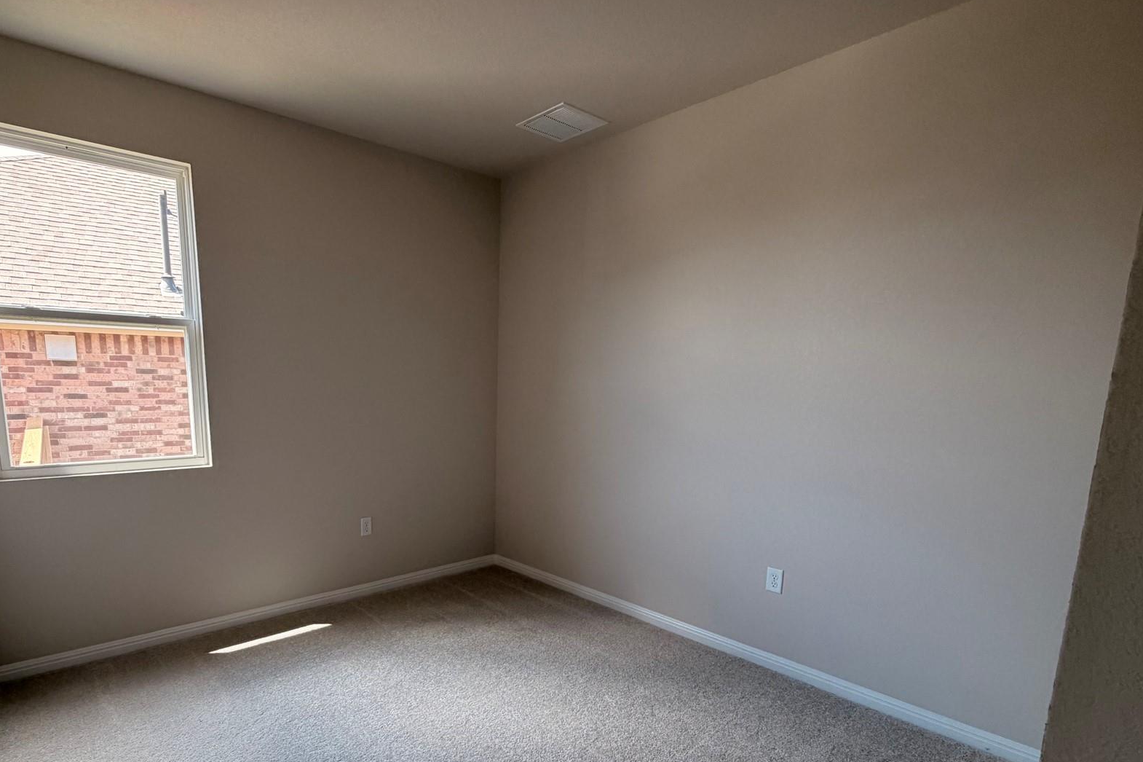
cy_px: 482
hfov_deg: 86.3
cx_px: 487
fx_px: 603
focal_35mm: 19
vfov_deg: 63.5
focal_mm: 2.22
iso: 125
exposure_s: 1/121
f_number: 2.2
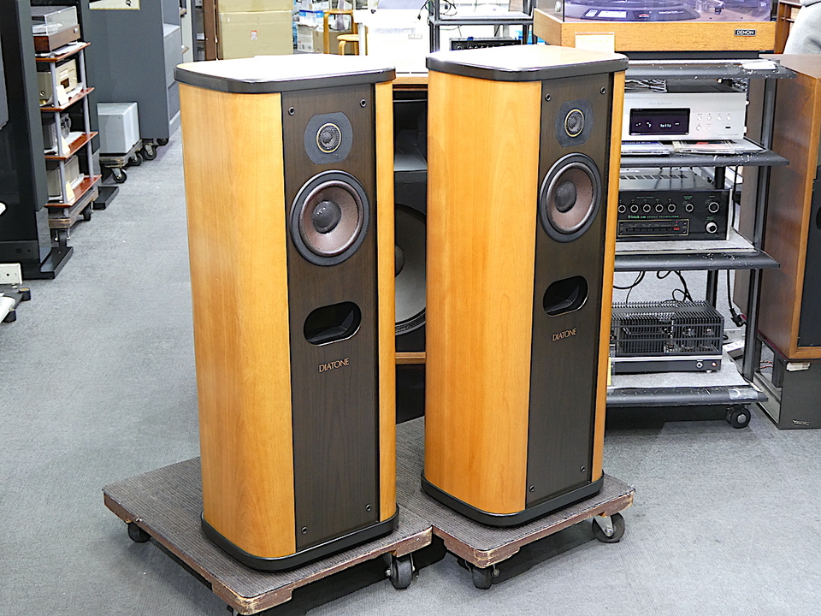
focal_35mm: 50
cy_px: 308
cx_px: 410
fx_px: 1186
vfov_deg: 29.1
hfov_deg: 38.2
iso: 200
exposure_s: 1/2
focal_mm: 9
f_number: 4.1
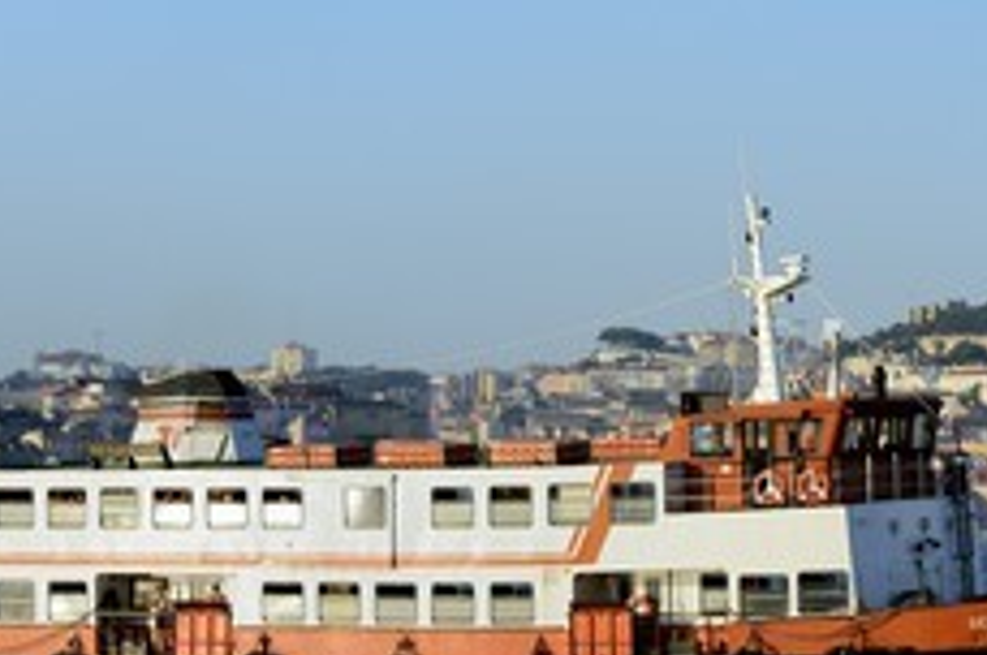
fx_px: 6790
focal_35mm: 248
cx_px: 737
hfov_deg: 8.3
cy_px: 461
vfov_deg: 5.5
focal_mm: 135
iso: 200
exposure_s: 1/400
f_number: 10
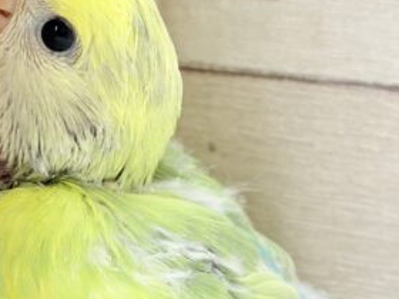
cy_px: 195
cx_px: 172
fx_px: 1372
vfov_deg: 12.4
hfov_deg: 16.5
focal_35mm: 119
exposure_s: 1/50
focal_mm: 5.96
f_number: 1.6
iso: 64
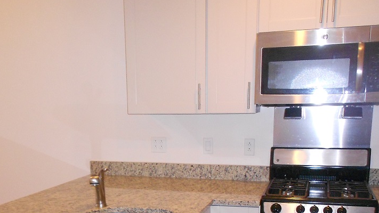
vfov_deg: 26.5
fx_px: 432
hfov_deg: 47.3
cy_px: 202
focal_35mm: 43
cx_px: 172
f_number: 3.2
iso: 320
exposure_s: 1/25
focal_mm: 4.6
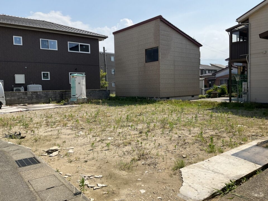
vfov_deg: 48.2
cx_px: 134
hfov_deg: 61.7
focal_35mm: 29
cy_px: 100
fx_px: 225
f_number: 1.8
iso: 25
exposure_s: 1/2538
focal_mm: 3
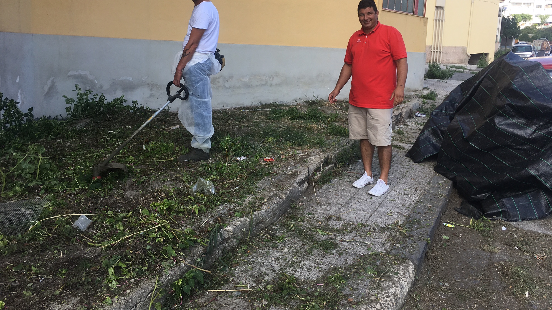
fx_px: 468
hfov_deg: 61.0
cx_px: 278
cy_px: 108
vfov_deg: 36.4
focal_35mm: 32
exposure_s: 1/460
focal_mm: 4.15
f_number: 2.2
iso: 25
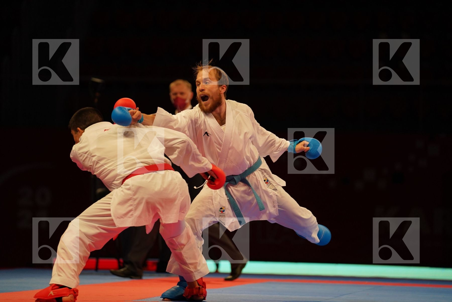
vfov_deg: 9.0
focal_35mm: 152
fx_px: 1908
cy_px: 151
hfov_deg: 13.5
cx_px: 226
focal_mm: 152
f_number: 2.8
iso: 2000
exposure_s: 1/1000
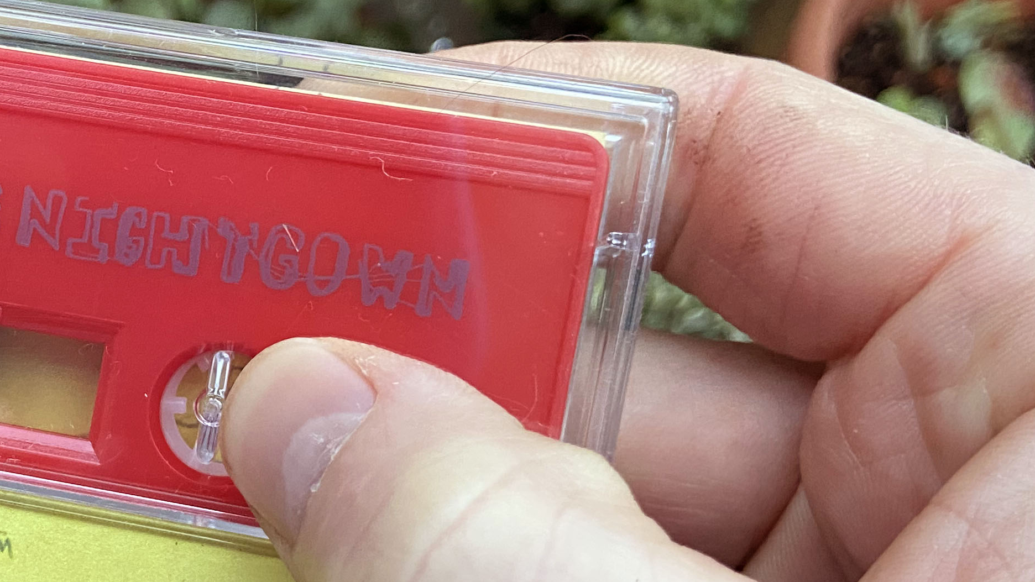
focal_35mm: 61
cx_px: 96
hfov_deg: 32.6
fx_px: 1674
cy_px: 398
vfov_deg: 19.7
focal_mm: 4.25
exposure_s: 1/60
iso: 250
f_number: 1.8
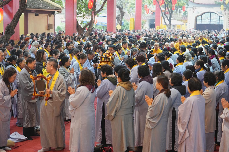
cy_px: 76
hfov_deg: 28.8
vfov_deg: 19.5
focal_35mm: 70
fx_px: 445
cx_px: 114
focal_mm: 70
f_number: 2.8
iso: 3200
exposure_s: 1/100
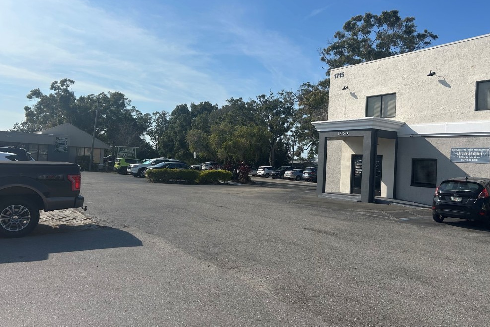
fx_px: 381
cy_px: 153
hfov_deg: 65.5
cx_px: 246
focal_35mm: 28
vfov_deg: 46.4
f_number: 1.5
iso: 50
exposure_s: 1/6579
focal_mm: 5.7
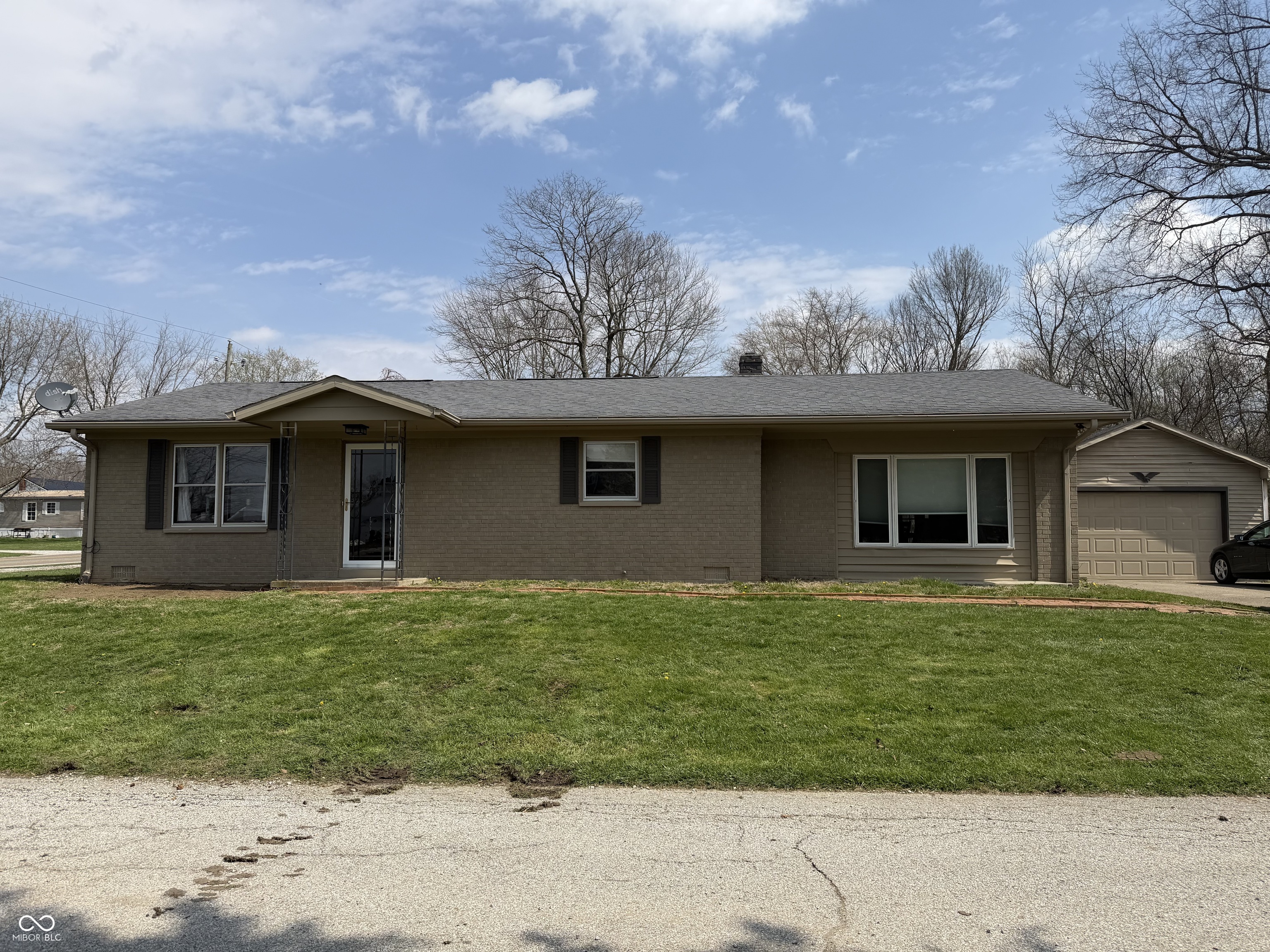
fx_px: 881
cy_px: 476
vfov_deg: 56.8
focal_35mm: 24
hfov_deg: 71.6
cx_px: 635
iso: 80
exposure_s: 1/5714
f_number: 1.78
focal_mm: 6.76
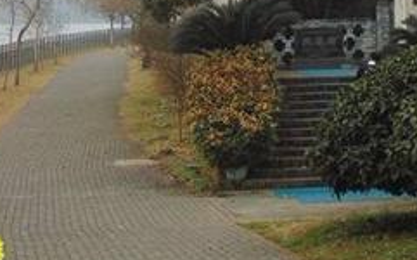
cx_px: 375
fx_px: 1510
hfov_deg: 15.5
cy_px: -196
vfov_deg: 9.4
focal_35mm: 133
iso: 80
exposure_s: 1/250
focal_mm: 7.6
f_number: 3.3
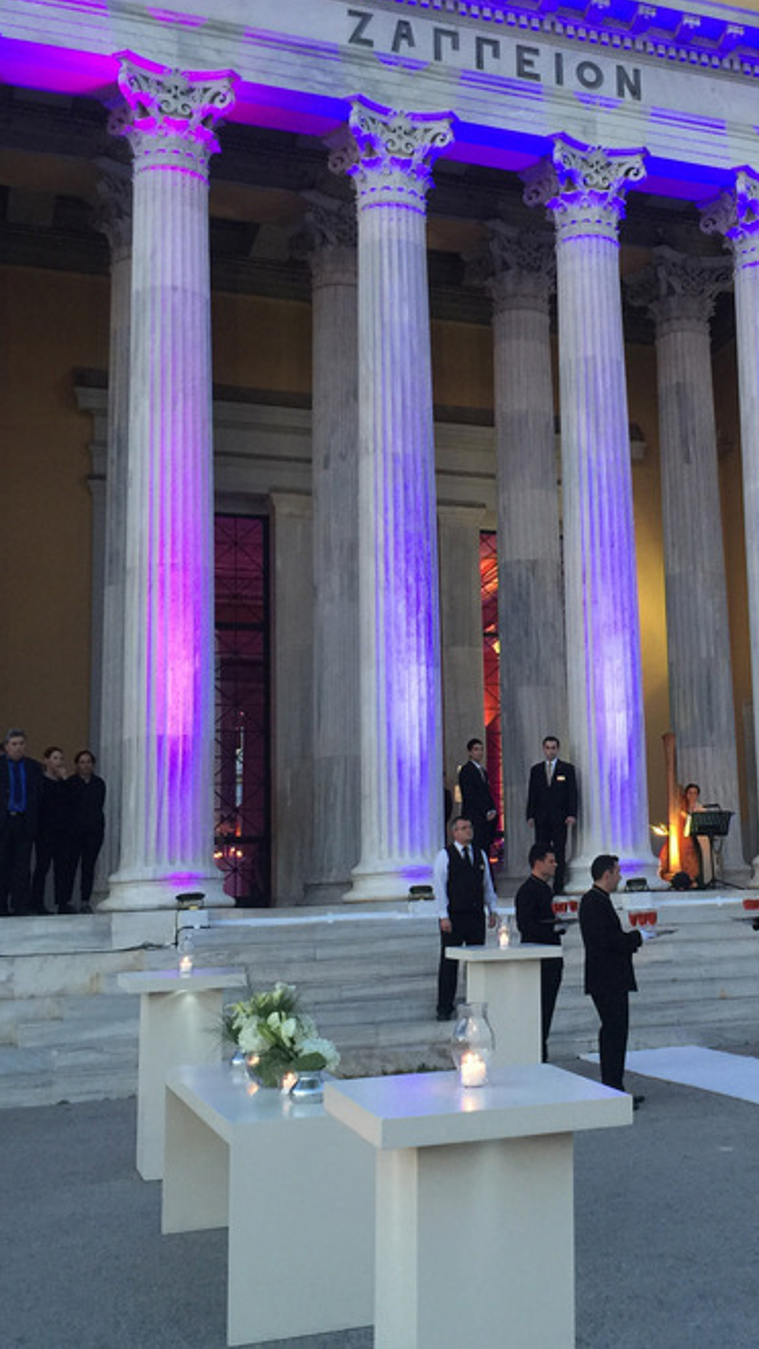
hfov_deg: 27.0
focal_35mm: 43
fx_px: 1538
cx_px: 639
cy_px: 662
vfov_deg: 47.3
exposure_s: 1/15
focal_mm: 4.15
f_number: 2.2
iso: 50
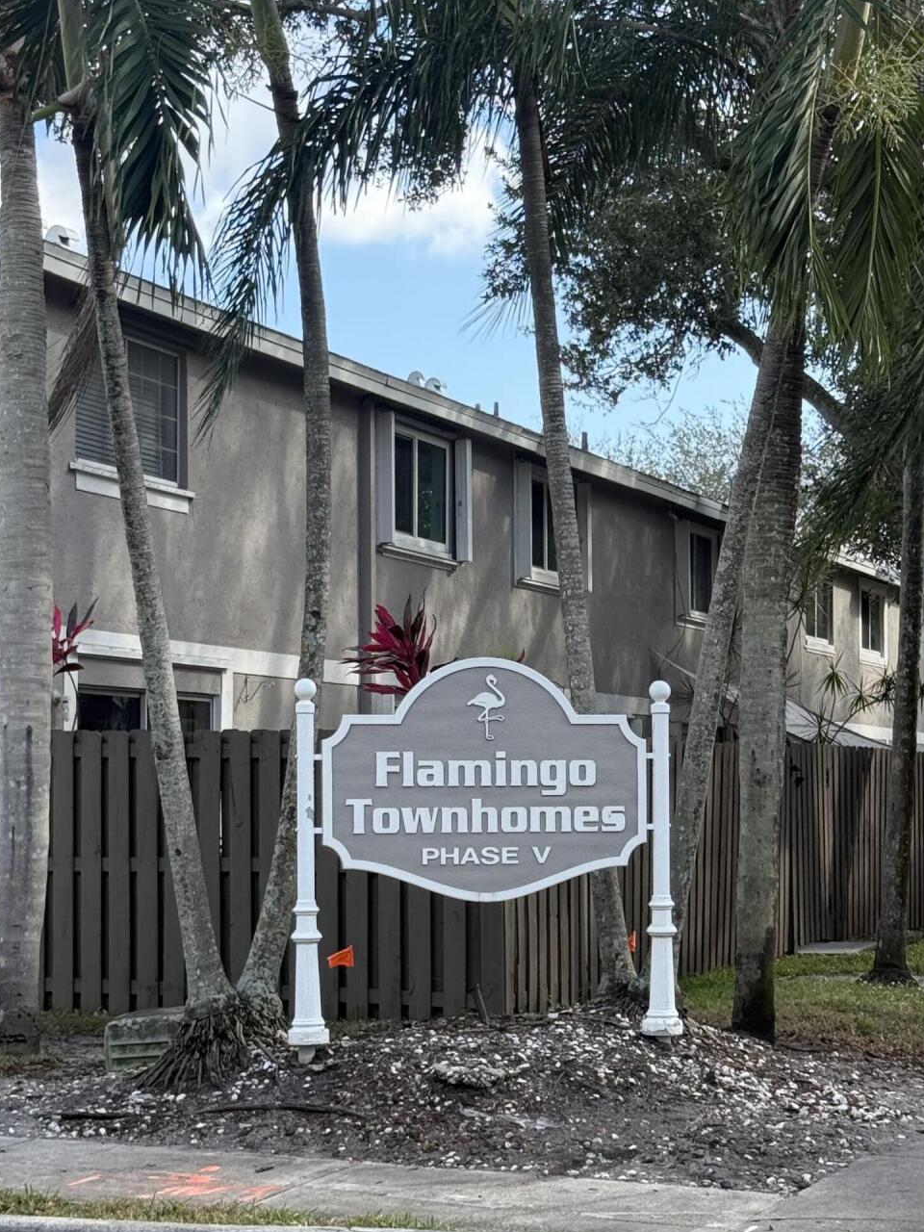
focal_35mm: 75
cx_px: 500
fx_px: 2669
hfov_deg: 19.6
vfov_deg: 26.0
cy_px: 668
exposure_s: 1/975
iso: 80
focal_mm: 6.76
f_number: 1.78
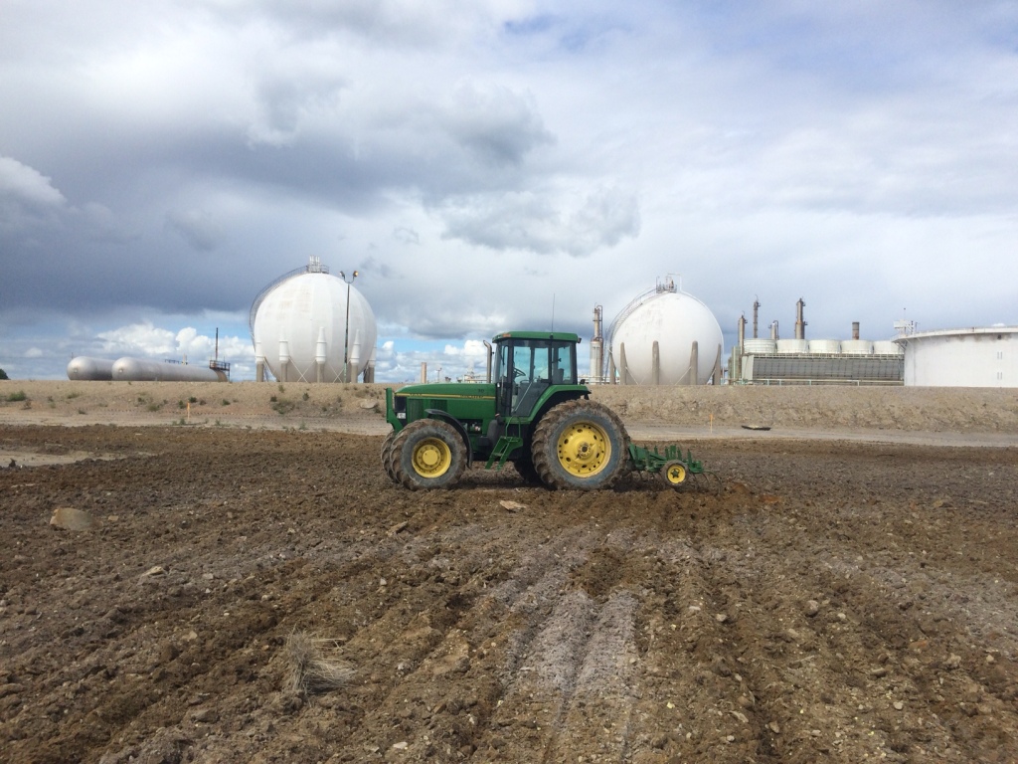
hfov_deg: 61.7
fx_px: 853
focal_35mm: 29
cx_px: 509
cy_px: 382
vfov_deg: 48.2
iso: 32
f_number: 2.2
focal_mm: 4.15
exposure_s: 1/2933
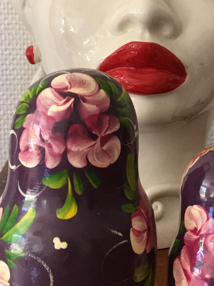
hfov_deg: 18.6
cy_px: 80
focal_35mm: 76
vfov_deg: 25.4
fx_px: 627
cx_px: 239
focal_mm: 4.15
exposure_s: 1/17
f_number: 2.2
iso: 50
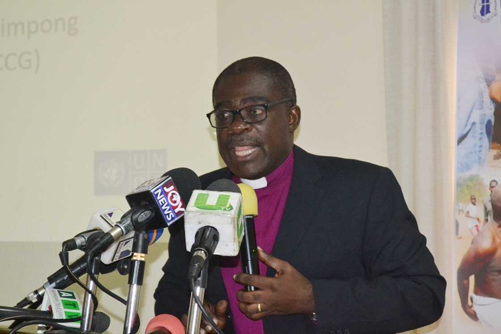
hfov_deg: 24.6
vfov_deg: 16.5
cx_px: 250
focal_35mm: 82
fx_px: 1148
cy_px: 167
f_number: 7.1
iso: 3200
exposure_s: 1/60
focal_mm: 55
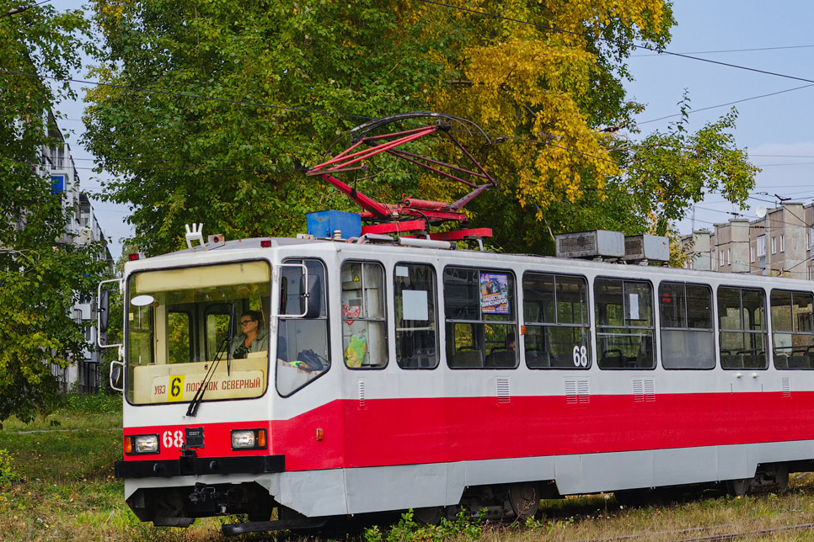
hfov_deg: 19.5
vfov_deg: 13.1
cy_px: 255
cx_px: 400
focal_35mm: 105
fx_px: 2369
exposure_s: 1/400
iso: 200
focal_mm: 45
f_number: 8
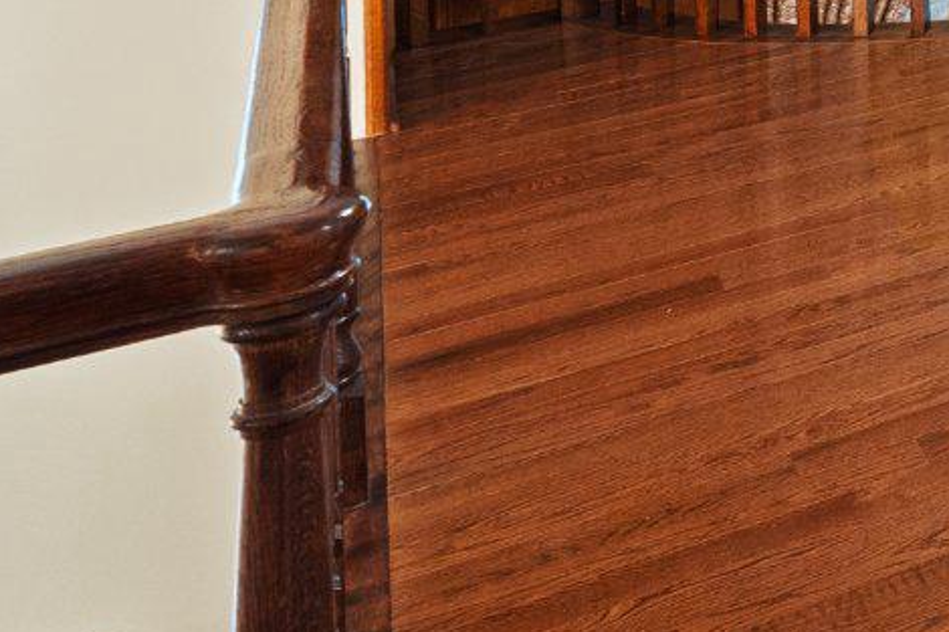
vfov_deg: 18.2
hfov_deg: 17.8
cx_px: 2017
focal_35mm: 61
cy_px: -465
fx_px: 1607
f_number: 9
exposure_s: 1.3
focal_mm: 14
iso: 640
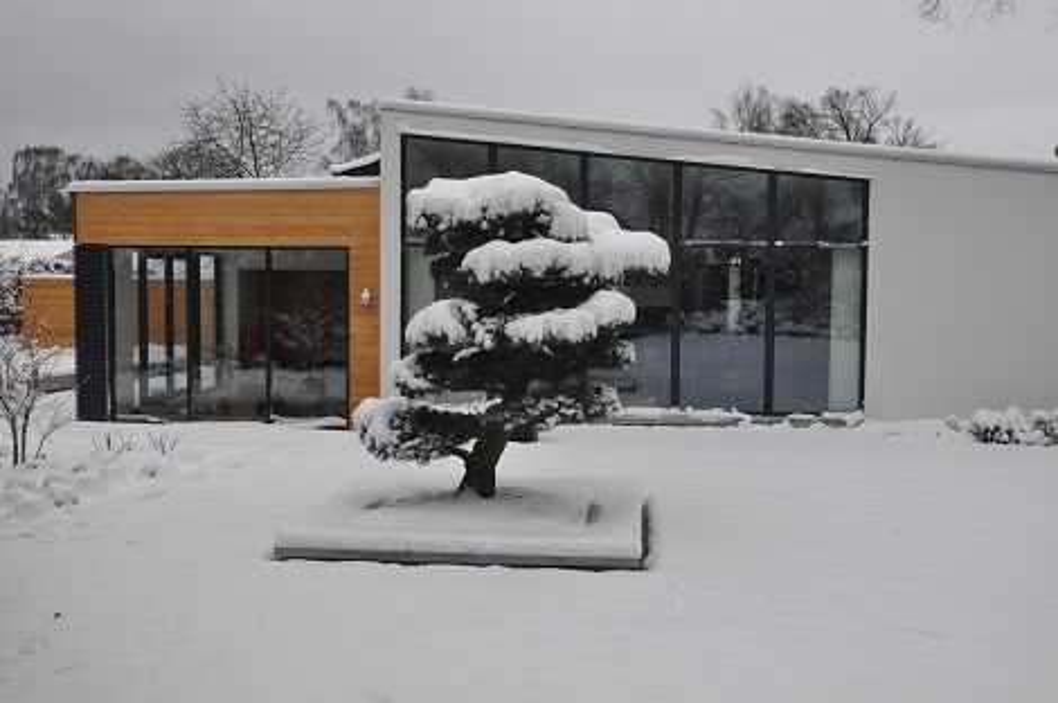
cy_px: 352
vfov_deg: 35.4
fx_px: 1101
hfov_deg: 51.3
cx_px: 529
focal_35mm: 38
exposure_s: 1/125
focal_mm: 25
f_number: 11
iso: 400
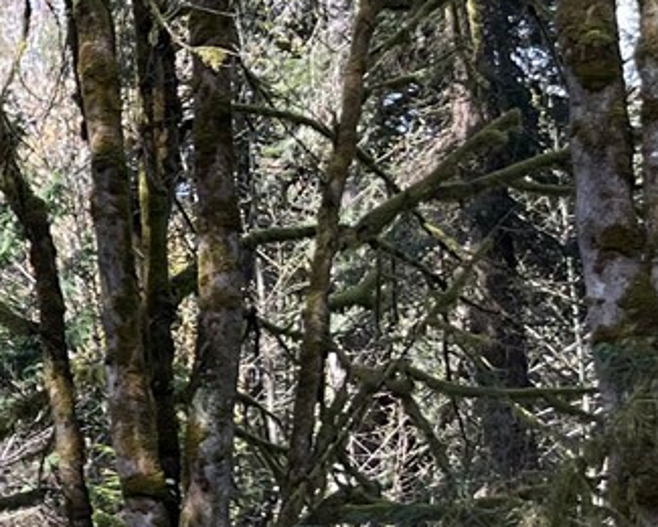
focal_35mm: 125
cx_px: -595
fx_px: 2434
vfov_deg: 12.3
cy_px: 440
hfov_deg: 13.5
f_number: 1.6
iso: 50
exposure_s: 1/354
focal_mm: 5.1
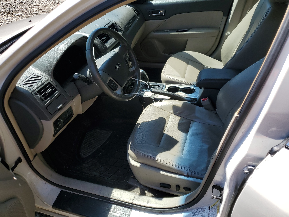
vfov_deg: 53.1
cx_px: 144
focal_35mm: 26
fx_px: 217
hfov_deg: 67.3
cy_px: 108
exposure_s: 1/1429
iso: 50
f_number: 1.5
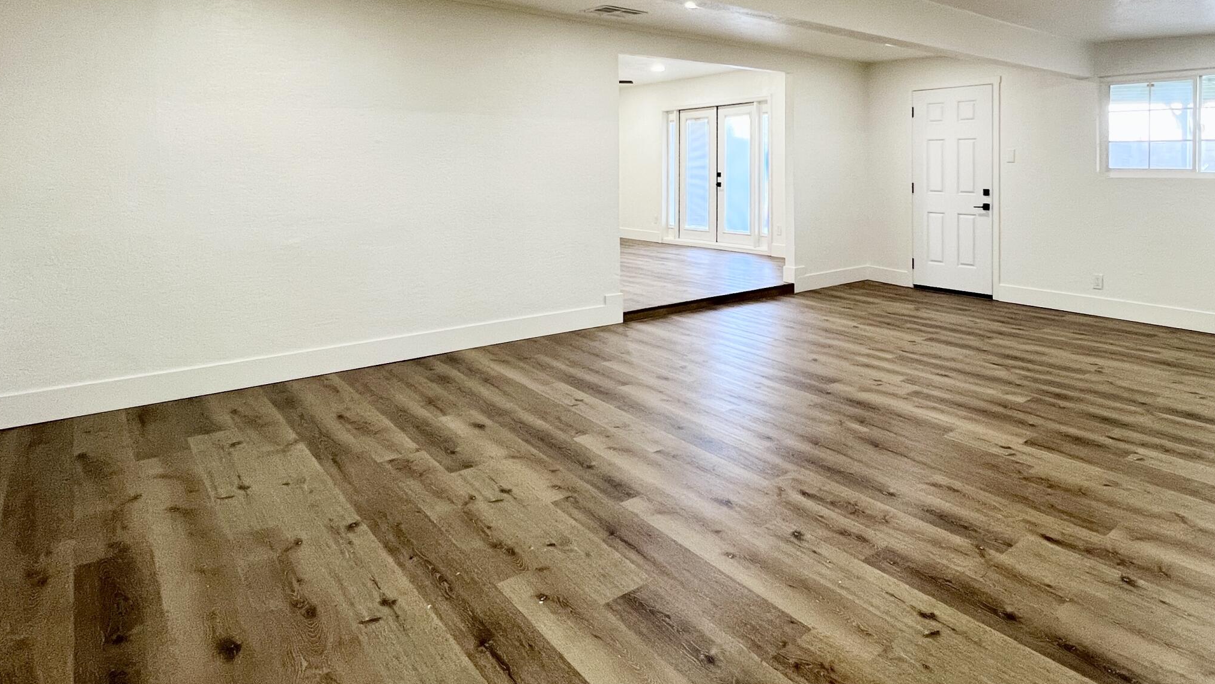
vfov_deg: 51.5
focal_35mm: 21
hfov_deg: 81.1
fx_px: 677
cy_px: 176
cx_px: 808
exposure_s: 1/120
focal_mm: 1.57
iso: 200
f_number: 1.8
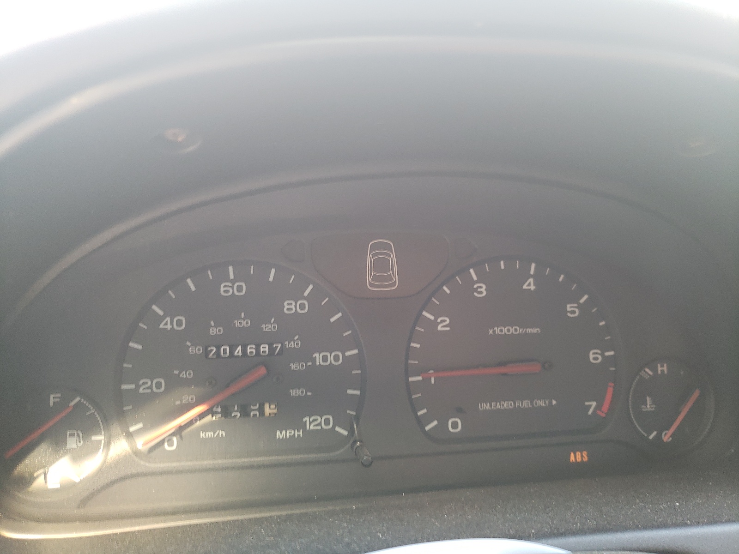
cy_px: 277
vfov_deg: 53.1
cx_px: 370
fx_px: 555
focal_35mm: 26
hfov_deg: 67.3
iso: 109
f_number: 1.5
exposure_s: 1/60.2
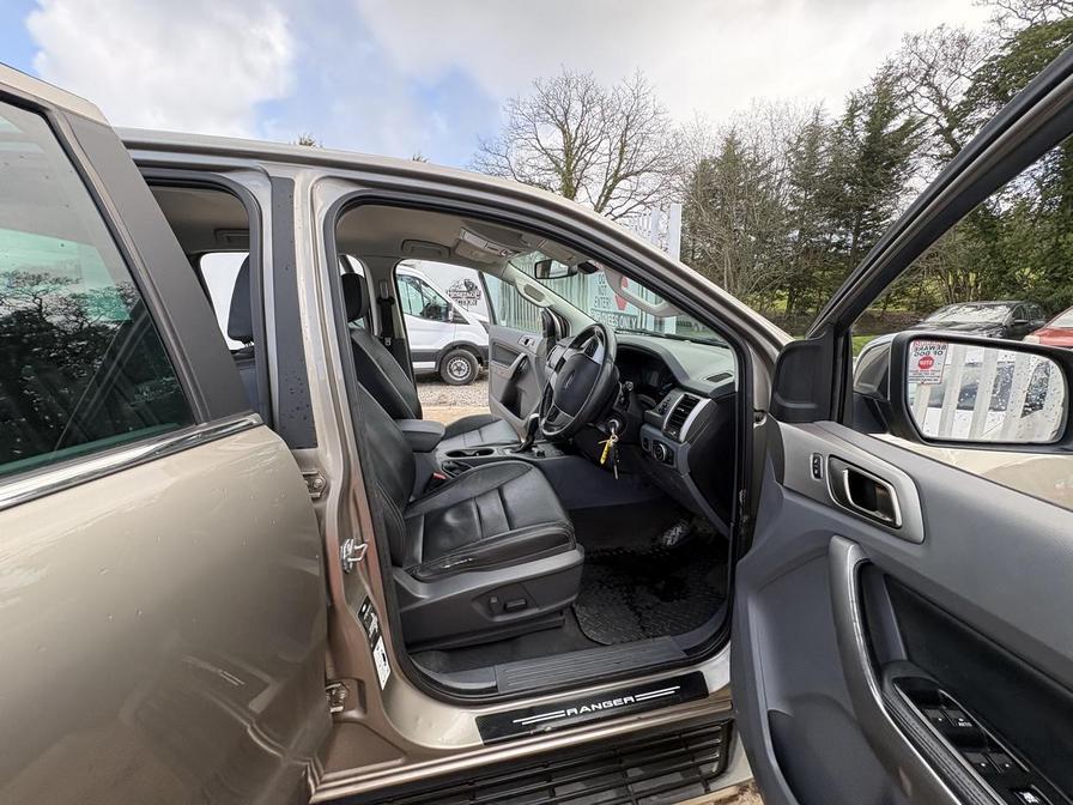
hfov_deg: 102.1
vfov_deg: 85.7
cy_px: 402
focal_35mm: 14
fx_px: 434
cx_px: 536
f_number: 2.2
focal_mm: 2.22
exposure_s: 1/193
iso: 64
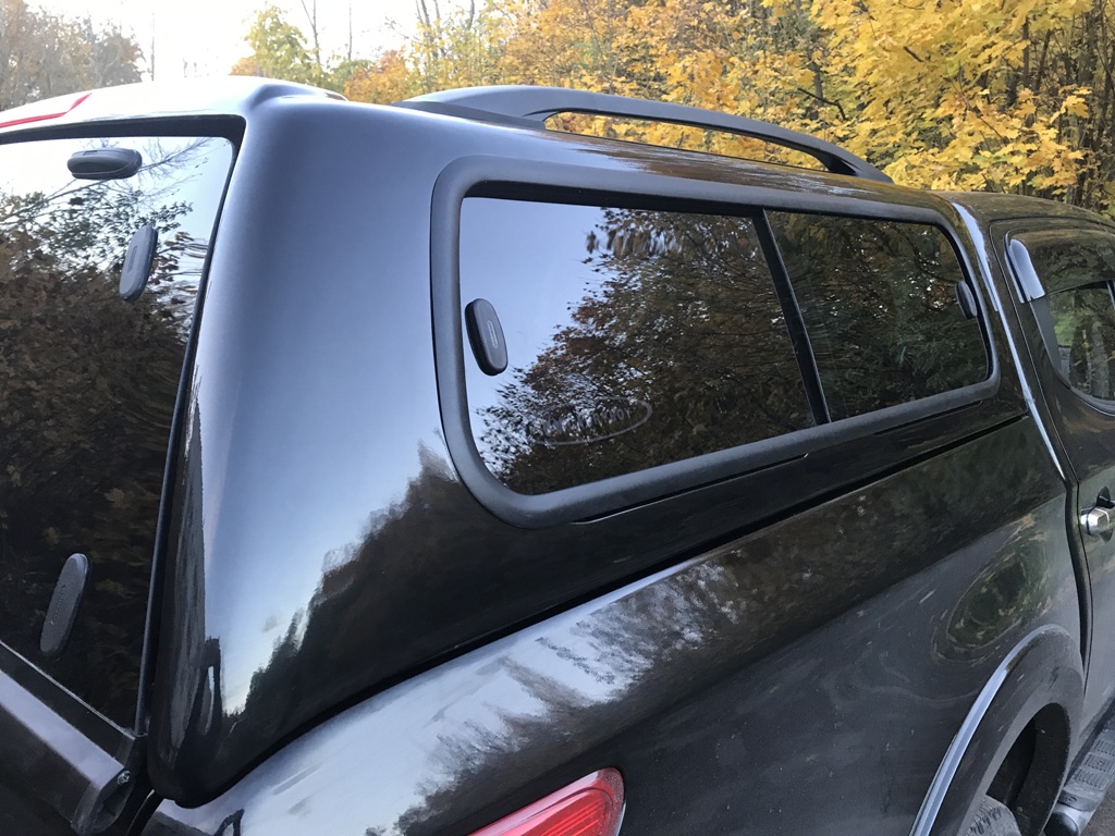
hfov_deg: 63.4
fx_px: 902
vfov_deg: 49.7
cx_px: 558
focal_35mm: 28
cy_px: 418
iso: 32
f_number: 1.8
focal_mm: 3.99
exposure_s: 1/25
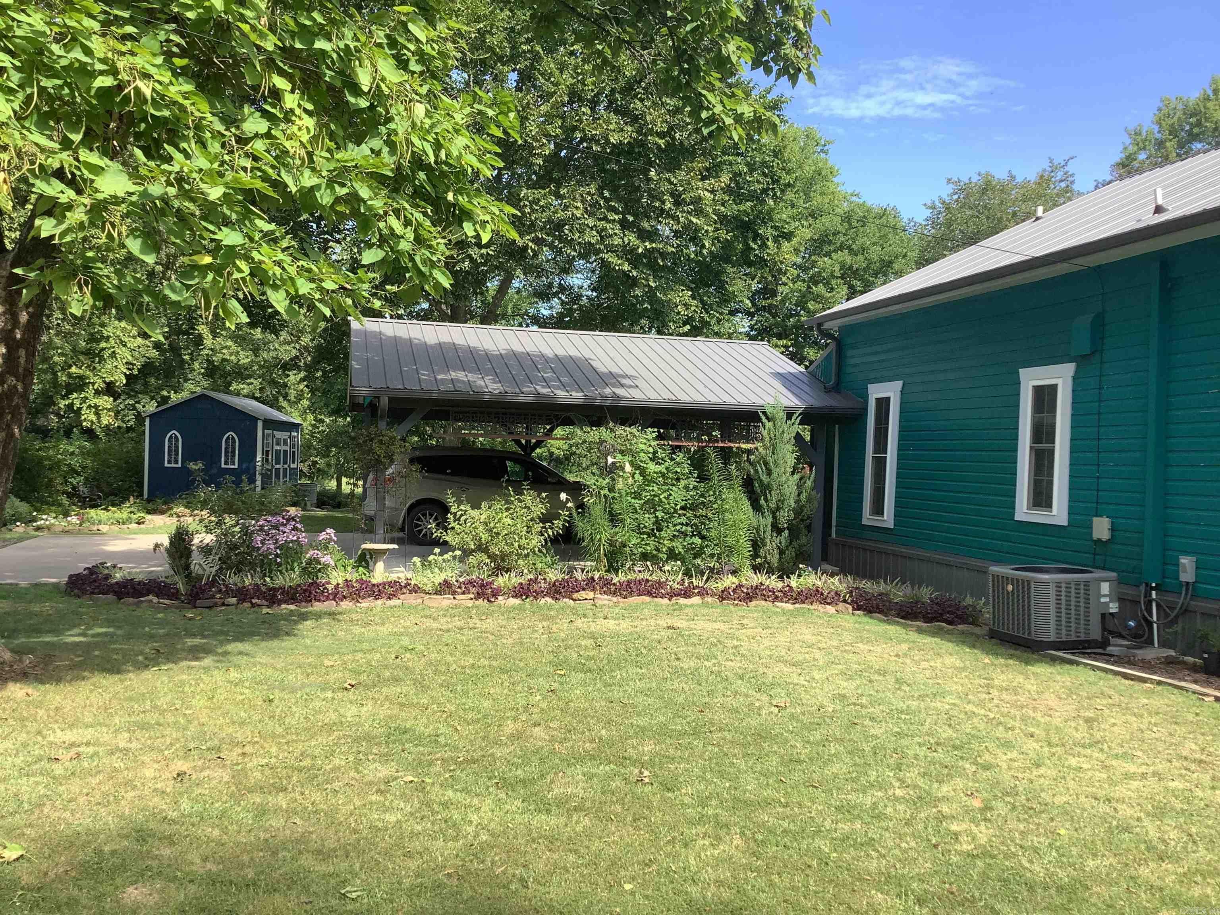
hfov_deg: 58.4
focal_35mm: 31
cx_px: 610
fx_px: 1093
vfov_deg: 45.4
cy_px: 458
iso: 25
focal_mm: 3.3
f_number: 2.4
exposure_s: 1/405
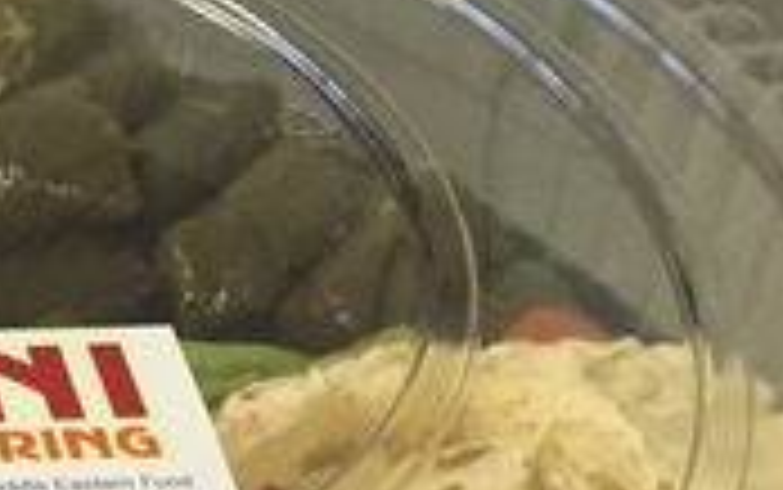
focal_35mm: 106
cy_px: 724
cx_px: -198
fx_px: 2263
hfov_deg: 18.4
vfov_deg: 11.8
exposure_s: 1/30
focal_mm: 4.15
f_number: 2.2
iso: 250
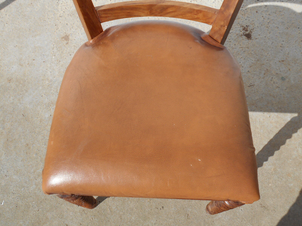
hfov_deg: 54.0
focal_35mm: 34
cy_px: 113
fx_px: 297
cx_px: 151
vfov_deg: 41.8
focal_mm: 5.8
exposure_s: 1/800
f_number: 3.6
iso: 80
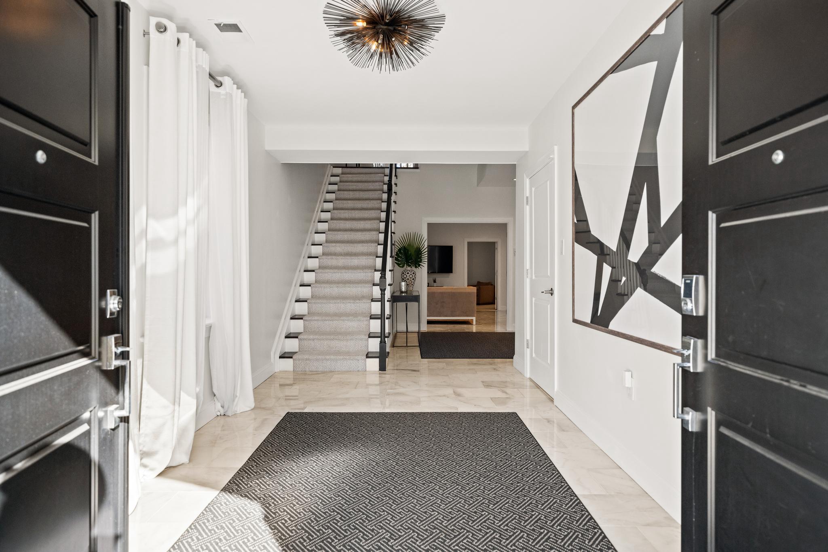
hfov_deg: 81.2
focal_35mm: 21
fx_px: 483
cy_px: 276
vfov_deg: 59.5
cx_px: 414
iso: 800
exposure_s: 1/125
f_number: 2.8
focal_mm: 21
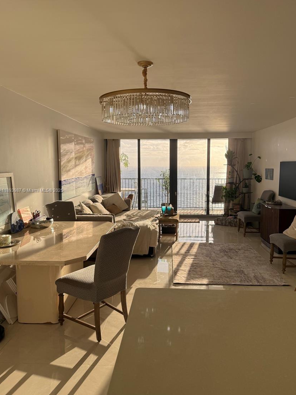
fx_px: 296
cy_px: 191
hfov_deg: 53.0
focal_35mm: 26
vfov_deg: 67.3
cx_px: 158
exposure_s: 1/1770
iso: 100
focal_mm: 6.76
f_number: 1.78
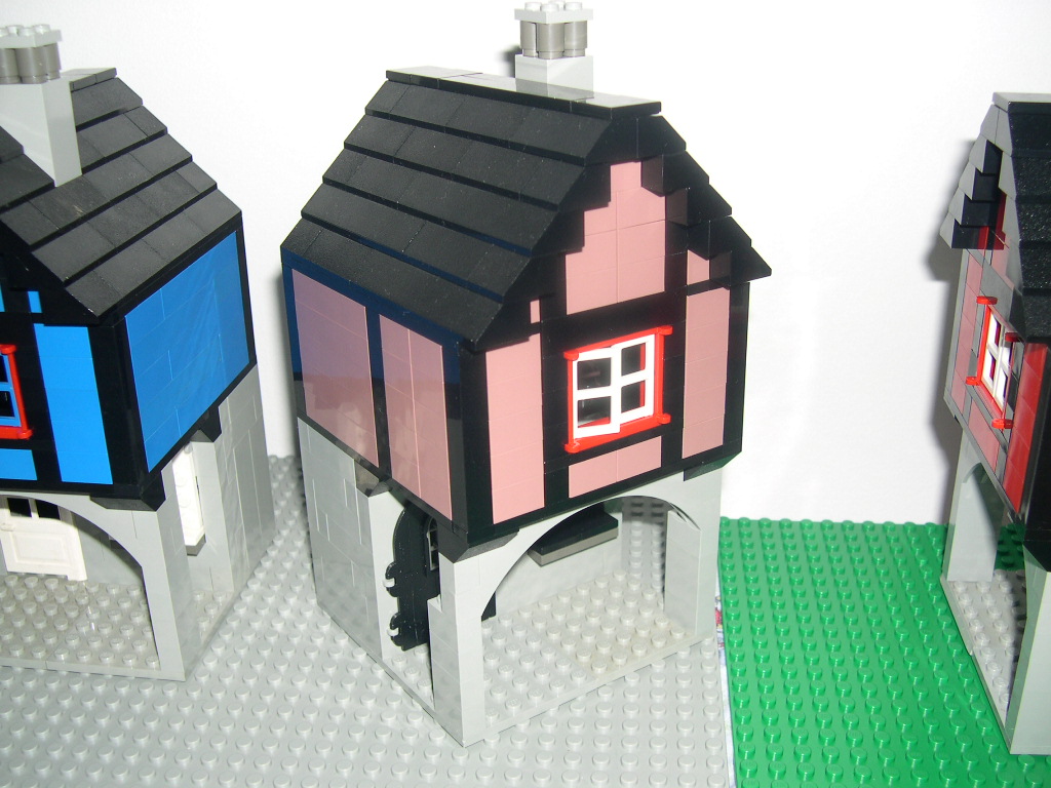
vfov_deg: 37.7
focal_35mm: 38
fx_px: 1154
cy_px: 394
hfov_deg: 49.0
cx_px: 526
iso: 100
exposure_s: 1/60
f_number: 2.8
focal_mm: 8
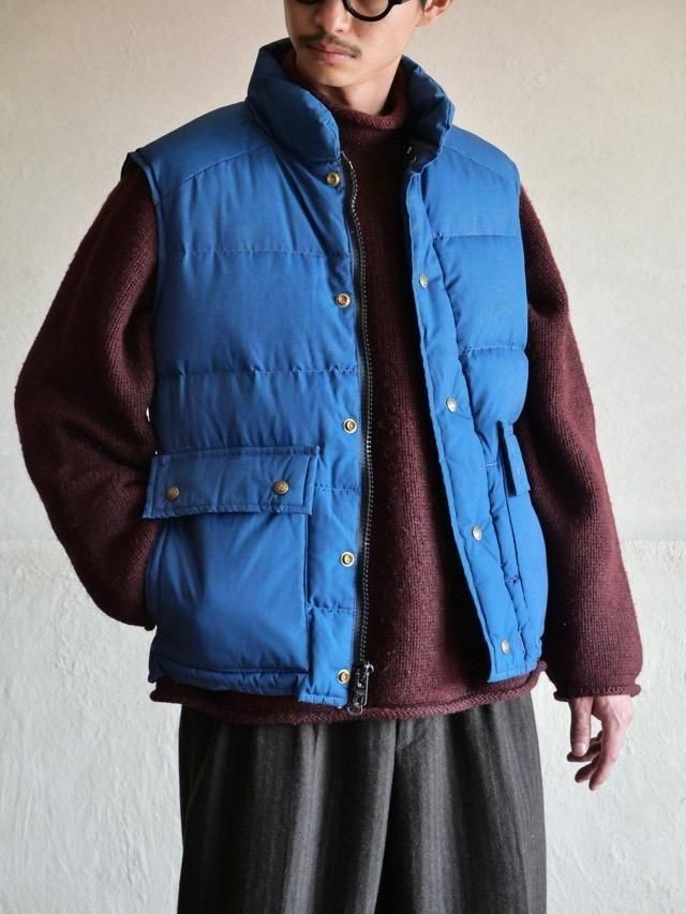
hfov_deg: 14.2
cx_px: 343
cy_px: 457
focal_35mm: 104
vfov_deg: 18.9
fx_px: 2747
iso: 1600
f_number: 4
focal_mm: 52
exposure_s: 1/125
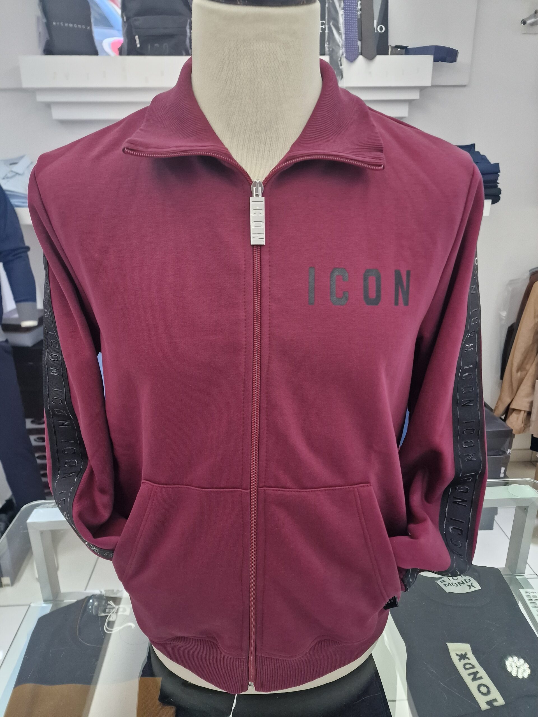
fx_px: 477
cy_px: 358
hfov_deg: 58.9
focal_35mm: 23
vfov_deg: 73.9
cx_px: 269
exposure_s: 1/100
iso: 320
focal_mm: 6.4
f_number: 1.8
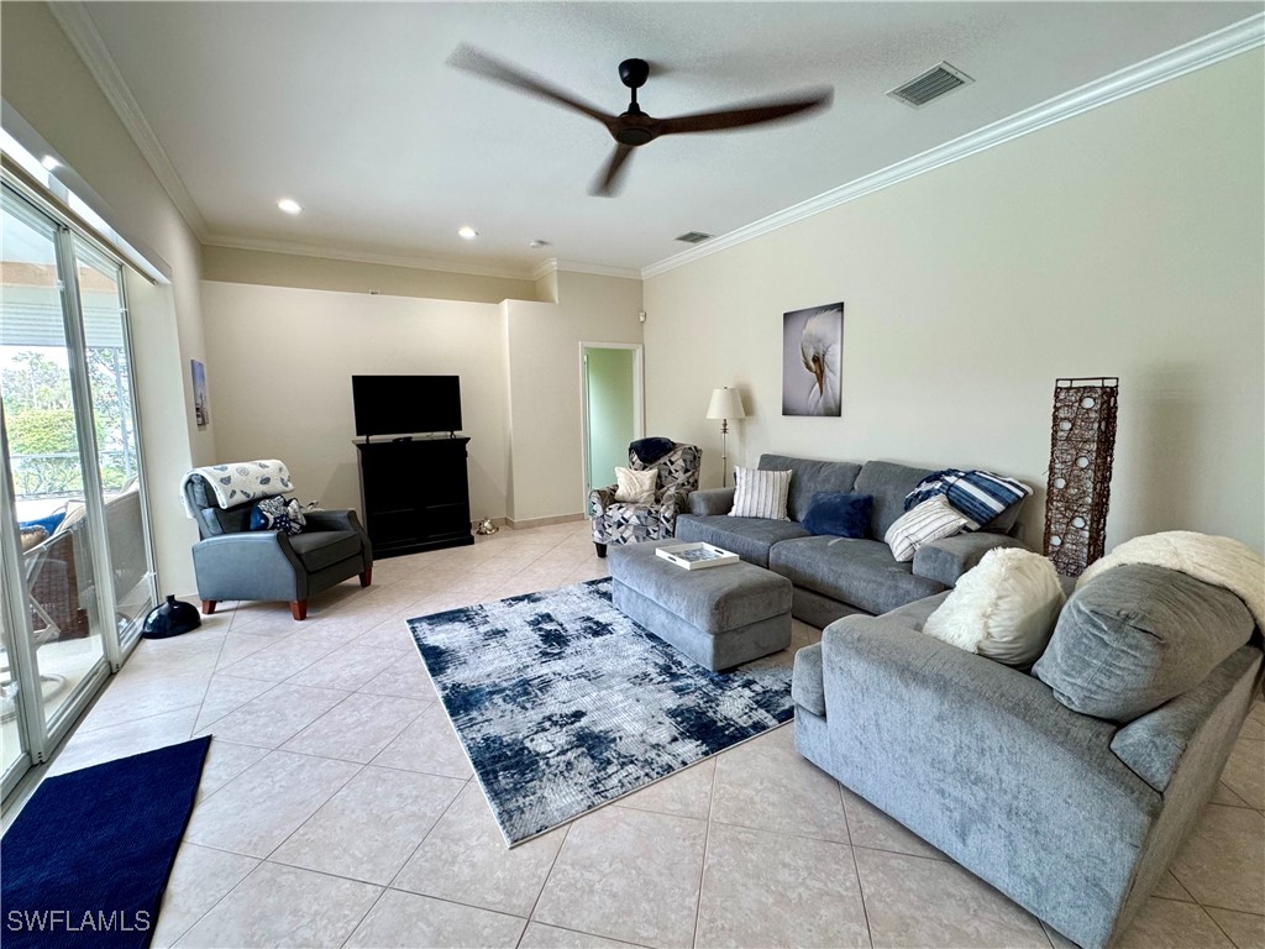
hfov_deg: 102.1
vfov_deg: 85.7
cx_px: 632
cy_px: 474
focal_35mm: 14
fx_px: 512
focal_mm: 2.22
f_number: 2.2
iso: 200
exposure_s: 1/60
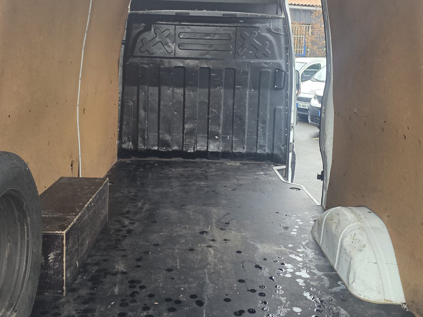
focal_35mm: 37
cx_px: 202
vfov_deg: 38.3
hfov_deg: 50.1
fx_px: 452
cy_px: 106
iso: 160
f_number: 1.7
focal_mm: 6.25
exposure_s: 1/180
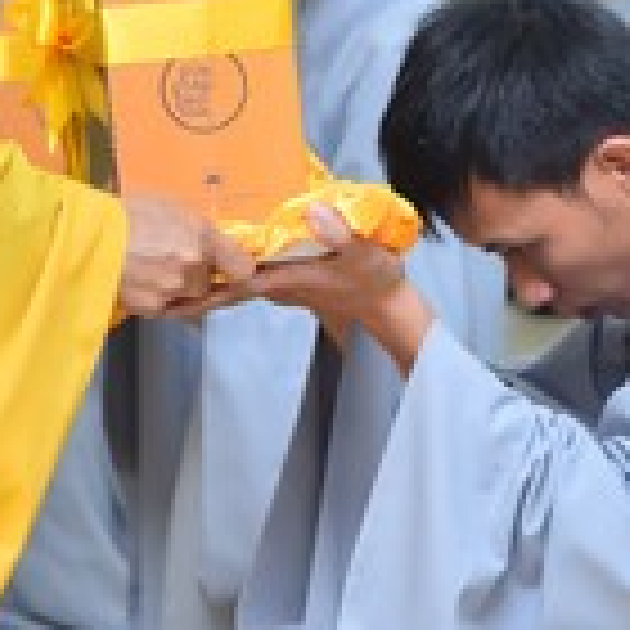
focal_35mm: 295
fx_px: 6074
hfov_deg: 5.9
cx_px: 169
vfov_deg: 5.9
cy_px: 270
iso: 1250
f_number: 4.5
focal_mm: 75
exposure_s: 1/160
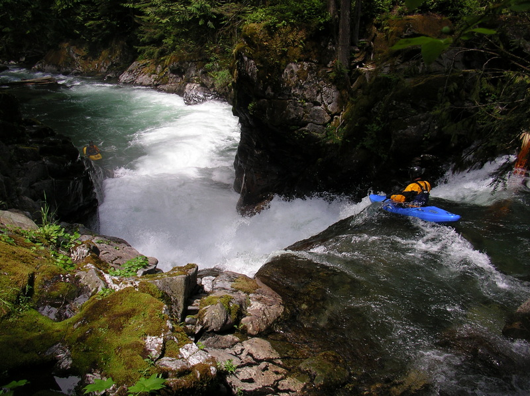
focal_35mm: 37
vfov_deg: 38.6
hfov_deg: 50.2
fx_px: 566
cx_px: 265
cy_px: 198
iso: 50
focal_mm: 5.7
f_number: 2.8
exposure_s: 1/400
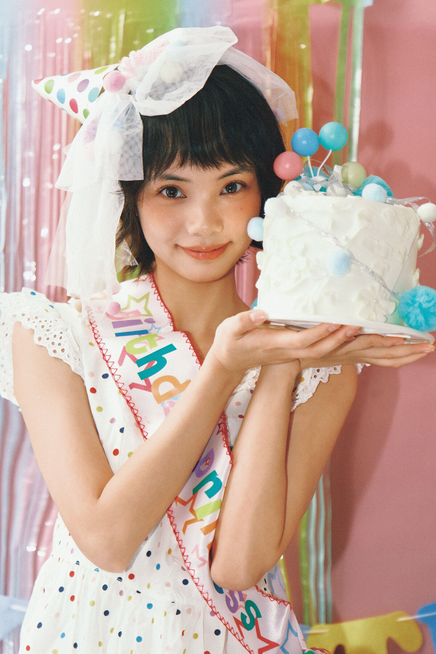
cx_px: 218
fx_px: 1907
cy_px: 327
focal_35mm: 105
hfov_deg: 13.0
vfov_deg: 19.5
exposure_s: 1/200
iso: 400
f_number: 2.8
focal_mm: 70
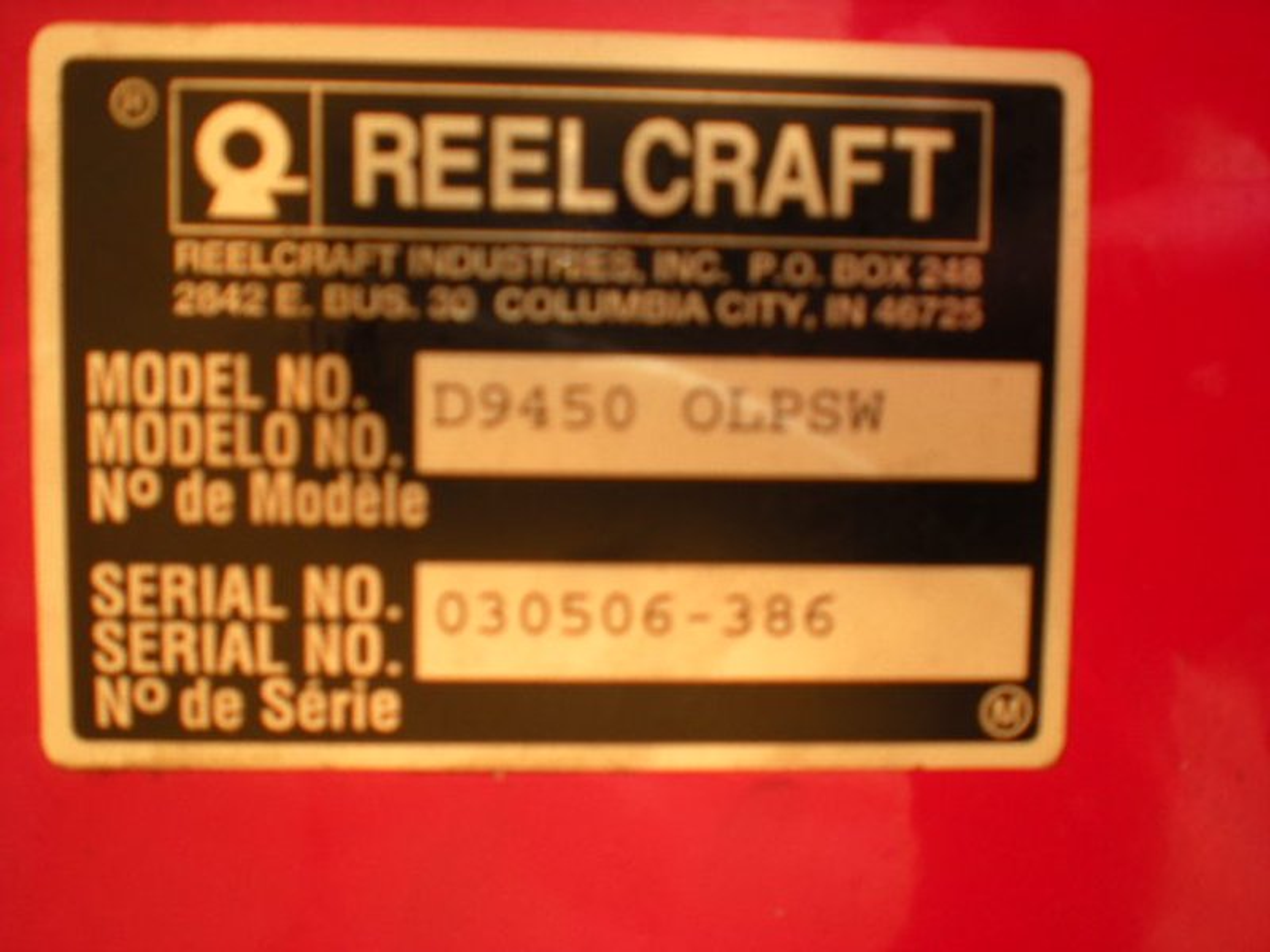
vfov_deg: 37.7
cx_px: 635
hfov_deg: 49.0
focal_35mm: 38
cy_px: 476
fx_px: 1394
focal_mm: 6.3
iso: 64
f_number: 4.6
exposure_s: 1/157
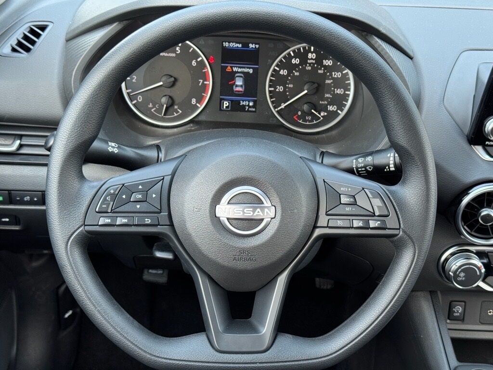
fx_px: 684
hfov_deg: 39.7
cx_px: 246
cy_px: 185
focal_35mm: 48
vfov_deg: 30.3
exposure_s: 1/121
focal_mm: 6.76
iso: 80
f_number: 1.78
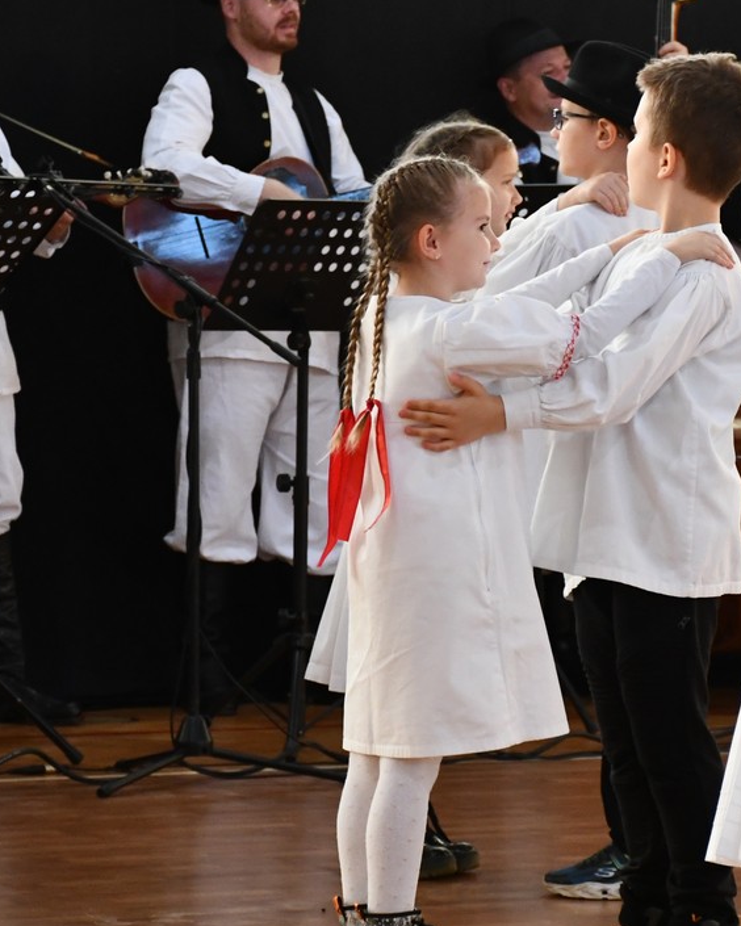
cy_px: 435
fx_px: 5428
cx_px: 685
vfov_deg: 9.8
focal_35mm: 198
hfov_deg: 7.8
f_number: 5
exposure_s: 1/125
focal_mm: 62
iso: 2000
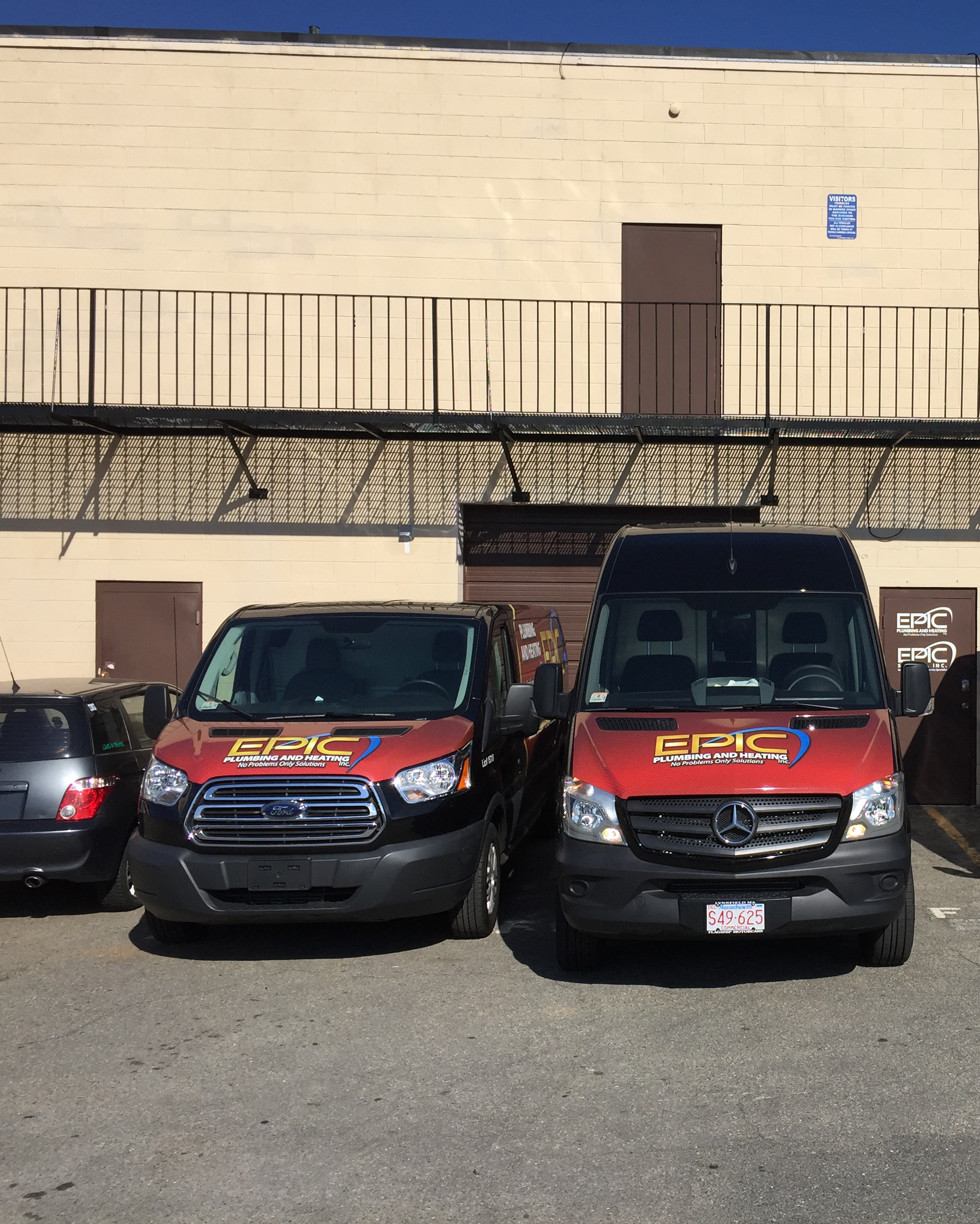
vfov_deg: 47.9
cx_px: 802
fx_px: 1378
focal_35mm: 38
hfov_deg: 37.6
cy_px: 610
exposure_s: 1/3049
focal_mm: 4.15
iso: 32
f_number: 2.2
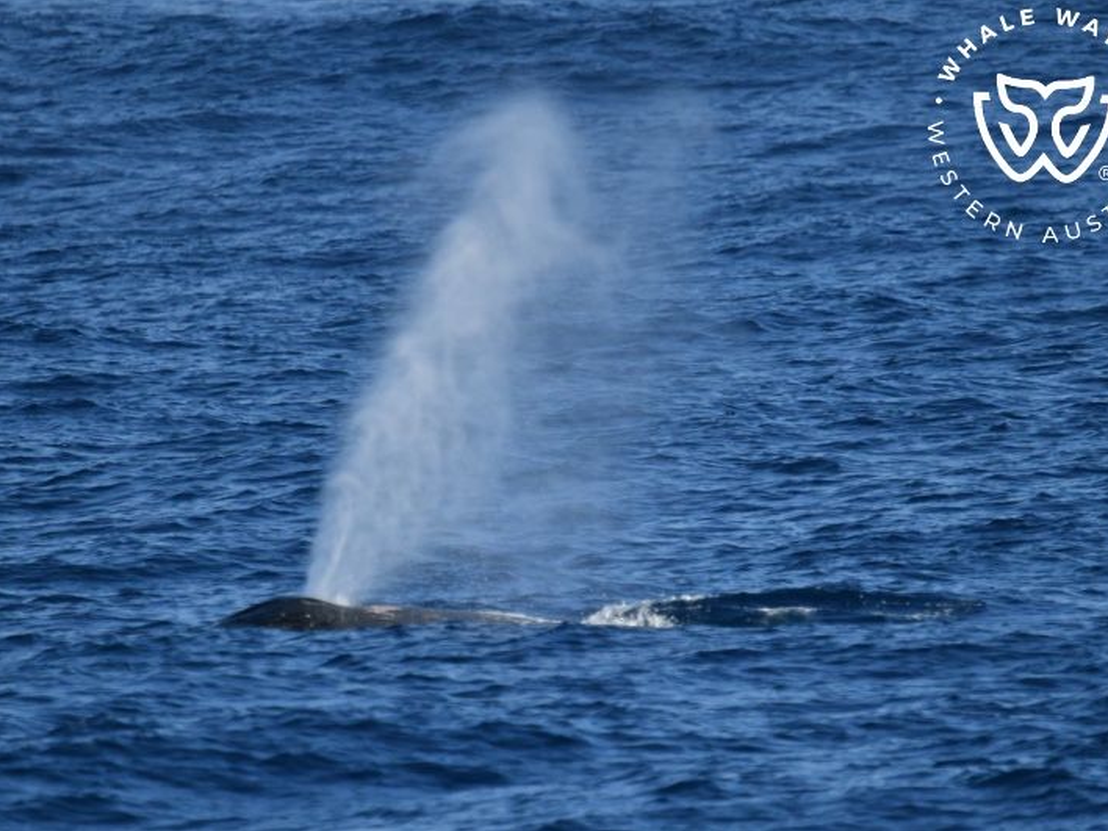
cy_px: 416
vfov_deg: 2.3
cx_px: 548
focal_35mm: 652
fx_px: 20869
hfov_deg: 3.0
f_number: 6.3
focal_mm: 600
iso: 1600
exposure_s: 1/8000
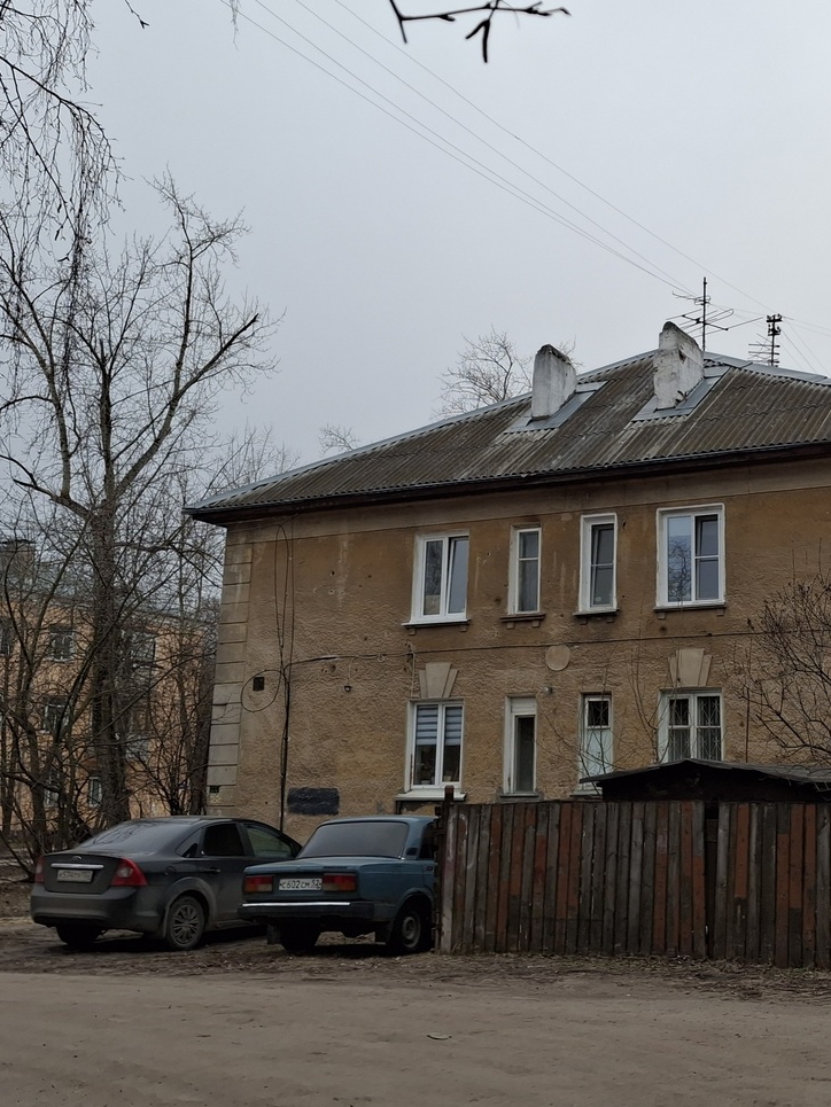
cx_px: 647
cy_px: 536
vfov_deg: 51.3
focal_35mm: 36
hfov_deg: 38.4
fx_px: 1152
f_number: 1.8
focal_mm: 4.69
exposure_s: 1/556
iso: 32
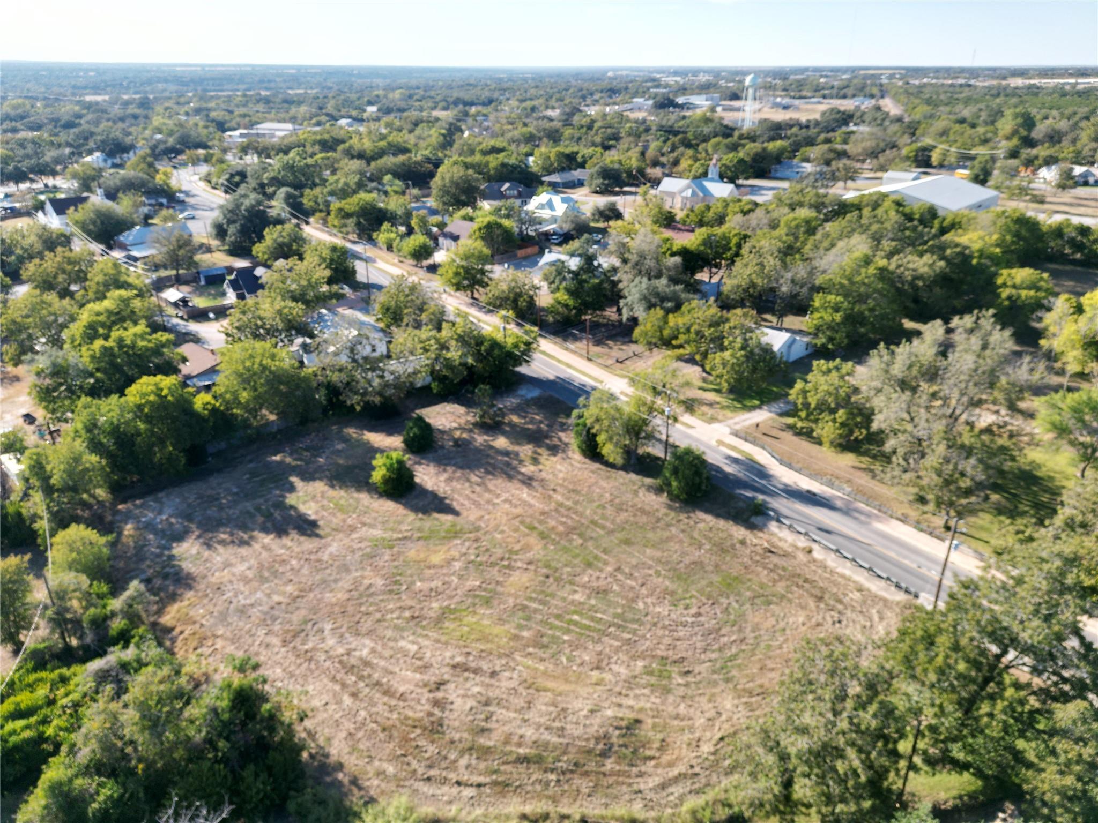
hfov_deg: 71.6
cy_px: 412
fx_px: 761
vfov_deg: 56.8
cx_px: 549
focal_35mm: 24
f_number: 1.7
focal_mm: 6.72
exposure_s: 1/2000
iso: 150
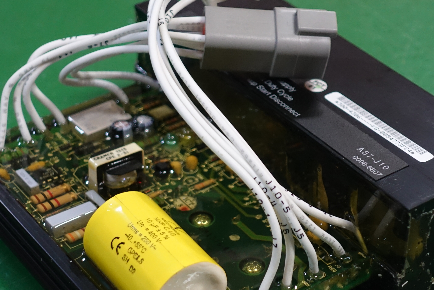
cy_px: 166
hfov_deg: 20.0
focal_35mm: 102
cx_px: 233
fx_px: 1230
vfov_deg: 13.4
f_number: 2.8
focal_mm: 19.48
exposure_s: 1/20
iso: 800
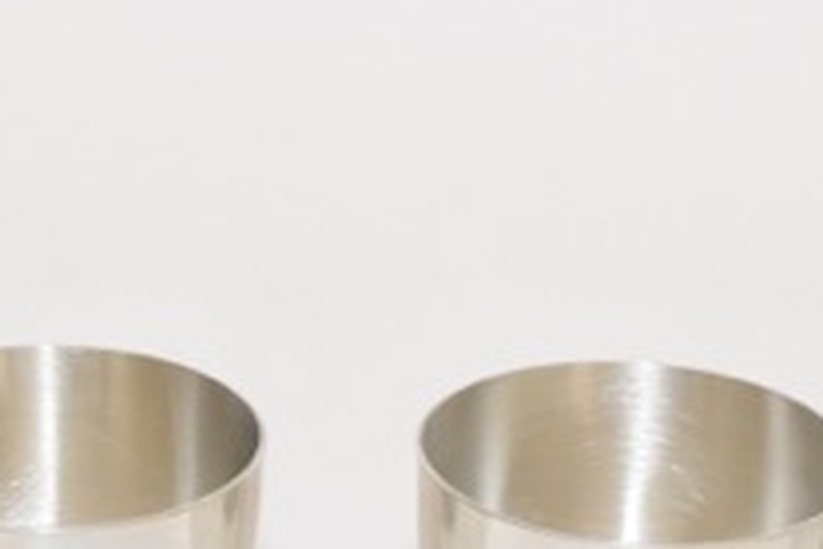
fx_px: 3076
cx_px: 290
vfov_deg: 10.1
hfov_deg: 15.2
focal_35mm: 135
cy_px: 587
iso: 1600
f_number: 5.6
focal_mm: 29
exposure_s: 1/125
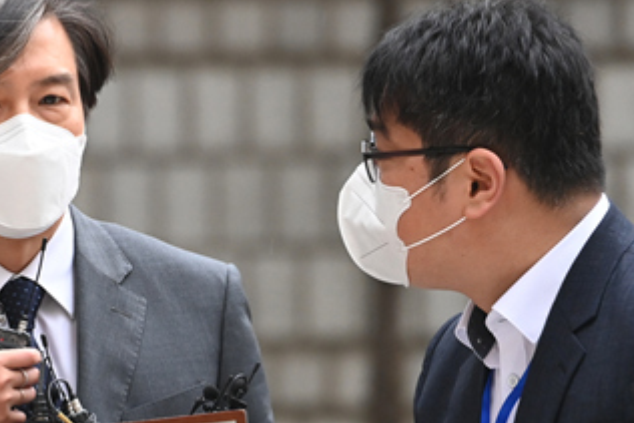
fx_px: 14288
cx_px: 76
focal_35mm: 811
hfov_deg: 2.5
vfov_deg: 1.7
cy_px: 290
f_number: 5.6
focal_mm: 400
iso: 3200
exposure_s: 1/320
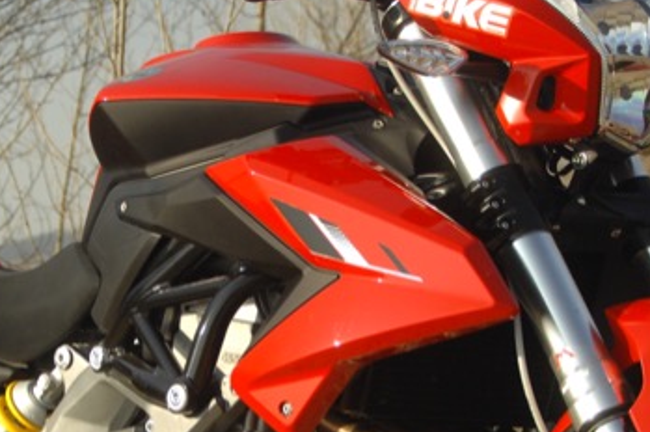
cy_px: 371
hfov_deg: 15.8
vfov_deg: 10.5
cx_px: 233
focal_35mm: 130
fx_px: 2345
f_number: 4
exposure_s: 1/400
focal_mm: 28
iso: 200
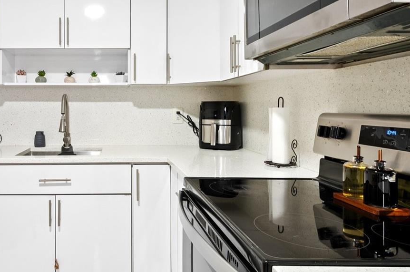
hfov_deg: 66.3
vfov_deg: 49.2
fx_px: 296
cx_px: 117
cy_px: 115
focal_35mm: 26
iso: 200
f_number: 8
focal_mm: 14
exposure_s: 1/1.25
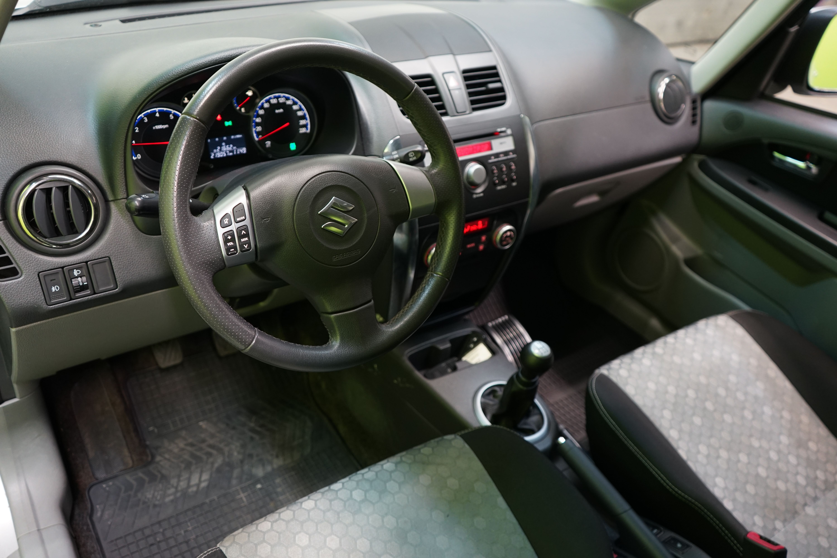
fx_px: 651
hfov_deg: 65.5
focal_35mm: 28
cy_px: 279
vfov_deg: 46.4
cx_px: 418
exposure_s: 1/30
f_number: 3.5
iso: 800
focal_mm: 28
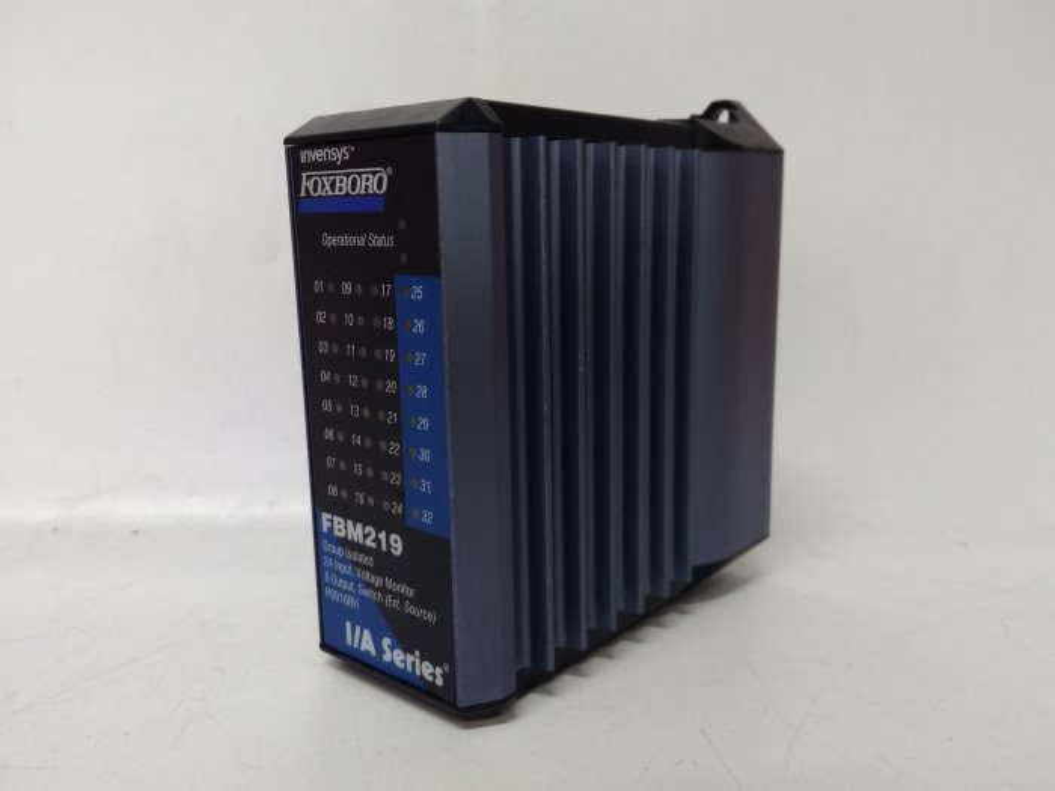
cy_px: 396
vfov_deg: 51.4
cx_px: 528
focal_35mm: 27
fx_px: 823
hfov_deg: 65.3
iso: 218
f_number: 2
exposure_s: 1/33
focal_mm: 3.79
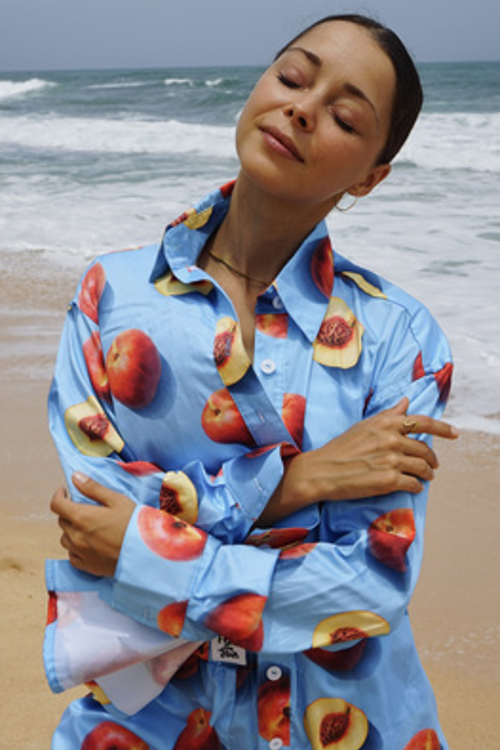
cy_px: 387
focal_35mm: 41
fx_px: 855
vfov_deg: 47.4
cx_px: 247
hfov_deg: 32.6
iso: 100
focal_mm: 36
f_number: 11
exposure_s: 1/320
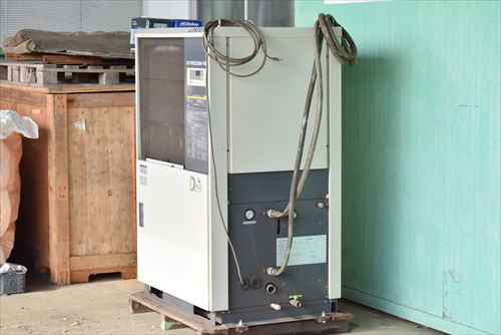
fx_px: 1211
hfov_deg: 23.4
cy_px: 168
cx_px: 250
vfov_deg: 15.7
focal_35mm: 87
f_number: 6.3
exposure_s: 1/1000
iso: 1250
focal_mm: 58
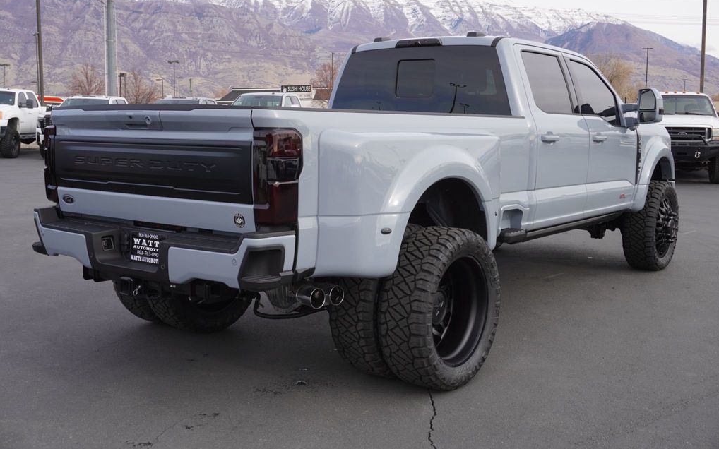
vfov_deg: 32.0
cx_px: 361
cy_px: 210
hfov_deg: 49.3
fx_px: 784
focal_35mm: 40
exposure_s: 1/100
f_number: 8
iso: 100
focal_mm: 26
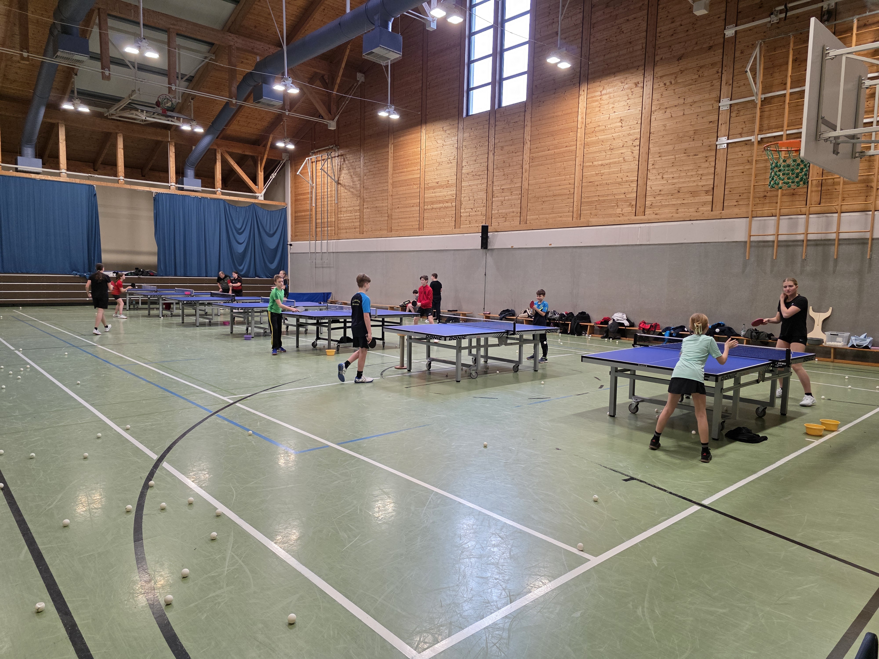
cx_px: 440
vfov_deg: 58.9
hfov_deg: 73.9
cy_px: 330
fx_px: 584
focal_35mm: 23
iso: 200
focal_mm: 6.3
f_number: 1.7
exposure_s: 1/180
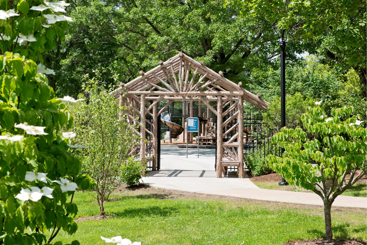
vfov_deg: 19.5
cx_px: 184
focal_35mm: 70
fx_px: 714
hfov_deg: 28.8
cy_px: 122
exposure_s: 1/250
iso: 200
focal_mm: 70
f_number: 10
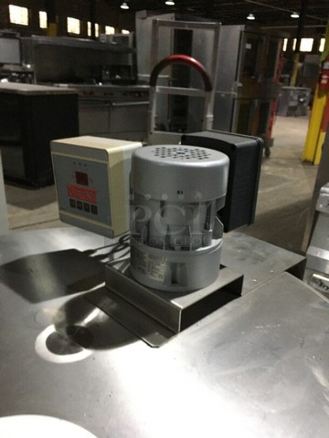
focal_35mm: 29
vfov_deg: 61.7
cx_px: 164
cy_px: 219
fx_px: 367
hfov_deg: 48.2
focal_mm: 4.15
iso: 50
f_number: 2.2
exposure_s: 1/4
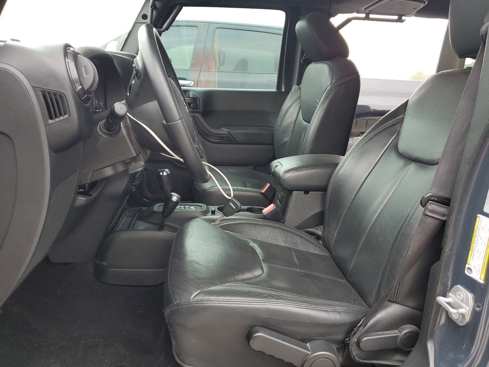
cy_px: 184
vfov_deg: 53.1
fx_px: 367
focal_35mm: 26
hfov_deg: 67.3
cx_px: 244
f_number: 1.5
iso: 50
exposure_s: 1/192
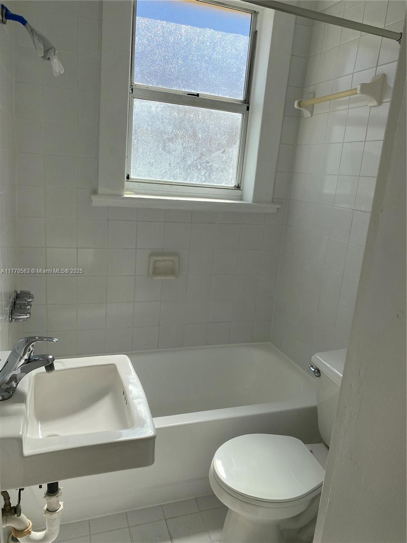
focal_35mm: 26
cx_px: 204
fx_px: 408
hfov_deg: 53.1
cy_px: 272
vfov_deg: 67.3
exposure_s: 1/1866
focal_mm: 4.25
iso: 32
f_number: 1.8
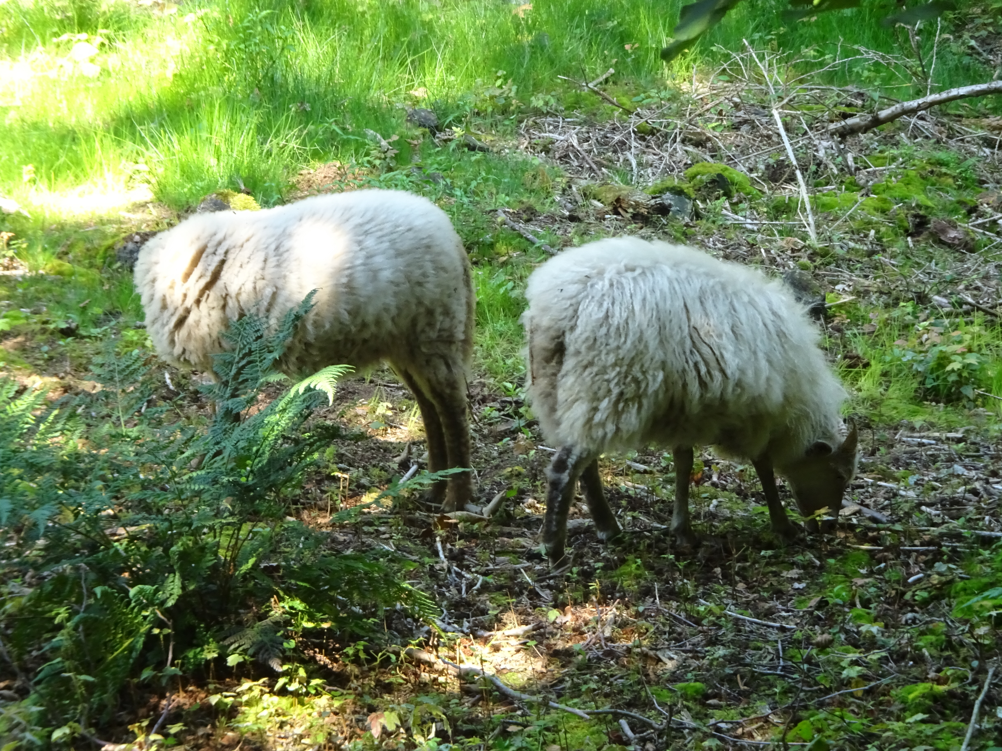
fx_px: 4602
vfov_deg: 9.3
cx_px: 501
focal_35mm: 159
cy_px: 376
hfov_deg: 12.4
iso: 640
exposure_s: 1/160
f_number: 5.6
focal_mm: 27.16
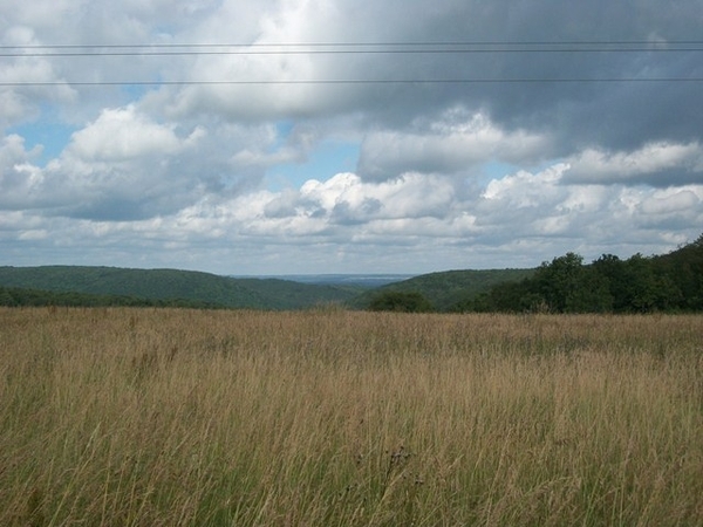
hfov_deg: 38.2
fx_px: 1015
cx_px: 352
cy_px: 264
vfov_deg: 29.1
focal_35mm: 50
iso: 80
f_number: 11.2
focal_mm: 8.8
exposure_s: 1/160
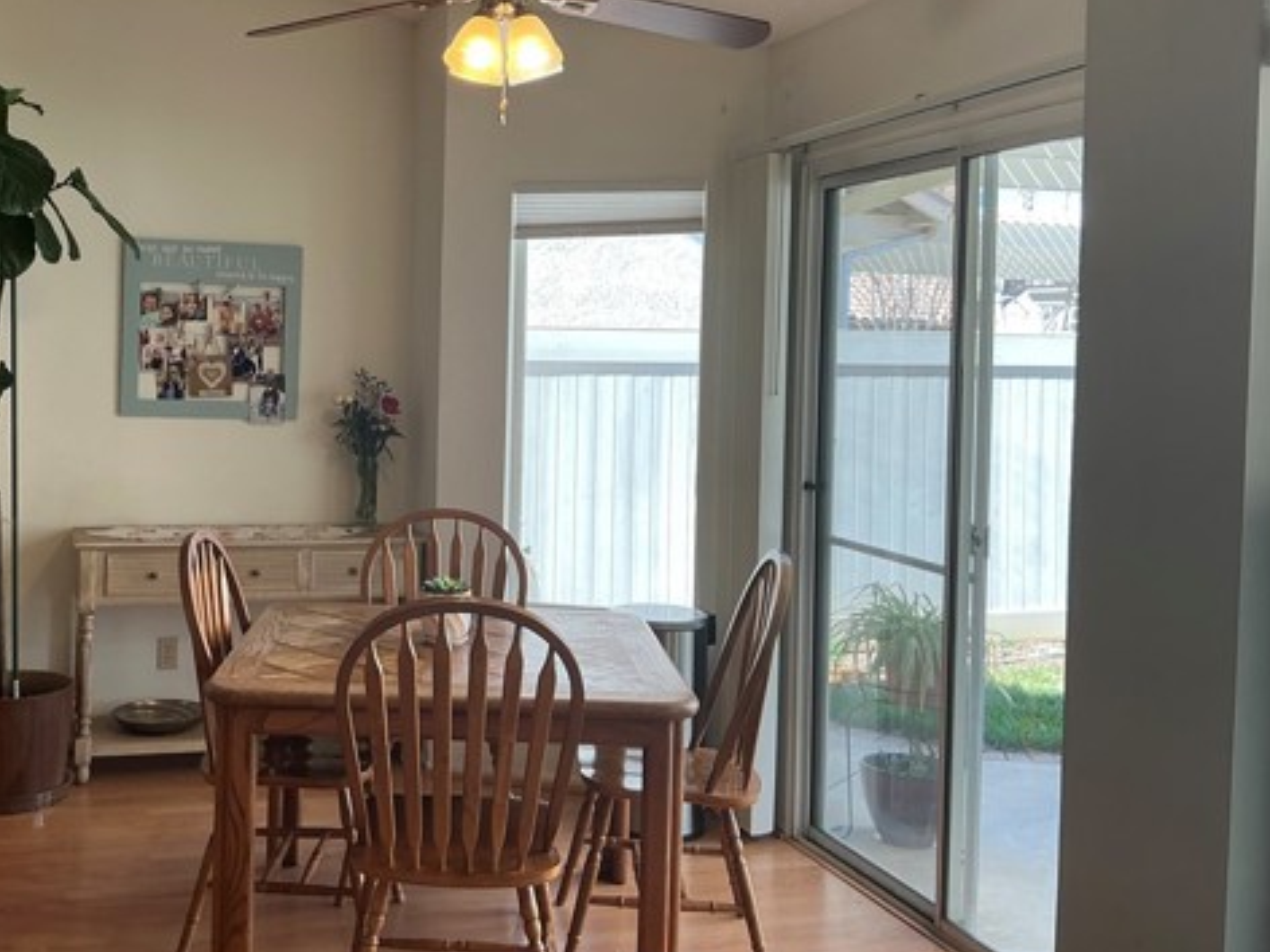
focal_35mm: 38
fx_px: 1394
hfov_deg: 48.1
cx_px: 420
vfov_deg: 37.6
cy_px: 374
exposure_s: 1/120
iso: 25
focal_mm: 3
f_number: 1.8
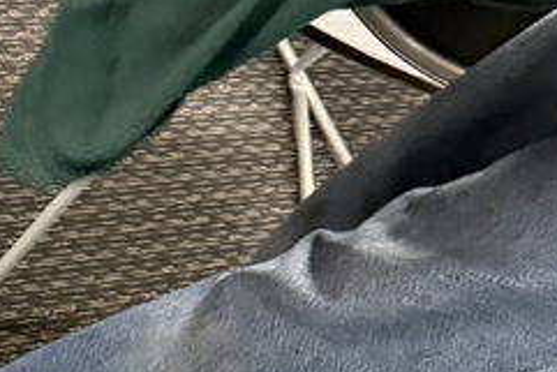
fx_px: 1641
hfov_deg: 17.2
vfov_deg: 12.2
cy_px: 603
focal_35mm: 106
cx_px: -300
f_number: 1.78
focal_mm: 6.76
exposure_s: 1/40
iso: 640
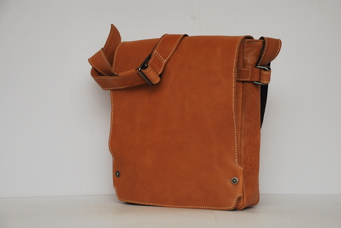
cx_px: 170
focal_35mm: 78
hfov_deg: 26.0
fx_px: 740
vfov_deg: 17.6
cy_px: 114
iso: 400
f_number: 5.6
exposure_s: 1/100
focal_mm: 52
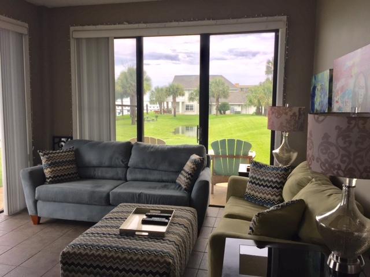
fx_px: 310
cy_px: 138
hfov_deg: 61.7
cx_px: 185
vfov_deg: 48.2
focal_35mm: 29
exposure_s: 1/638
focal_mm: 4.15
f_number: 2.2
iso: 32
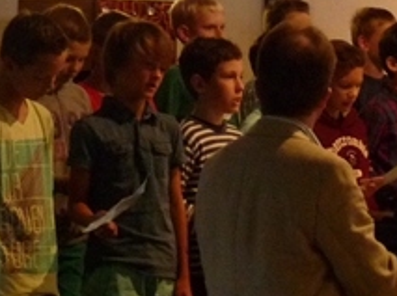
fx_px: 1649
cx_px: 294
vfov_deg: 10.3
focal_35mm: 144
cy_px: 89
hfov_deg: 13.7
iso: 400
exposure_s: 1/10
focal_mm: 6.4
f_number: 3
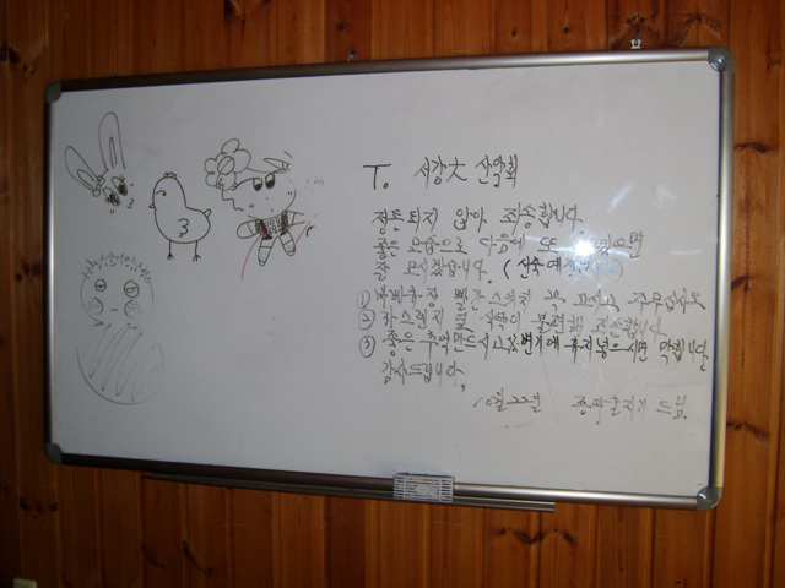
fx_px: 794
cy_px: 294
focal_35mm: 35
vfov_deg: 40.7
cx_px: 392
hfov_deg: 52.6
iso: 50
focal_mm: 5.8
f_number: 2.8
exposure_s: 1/30
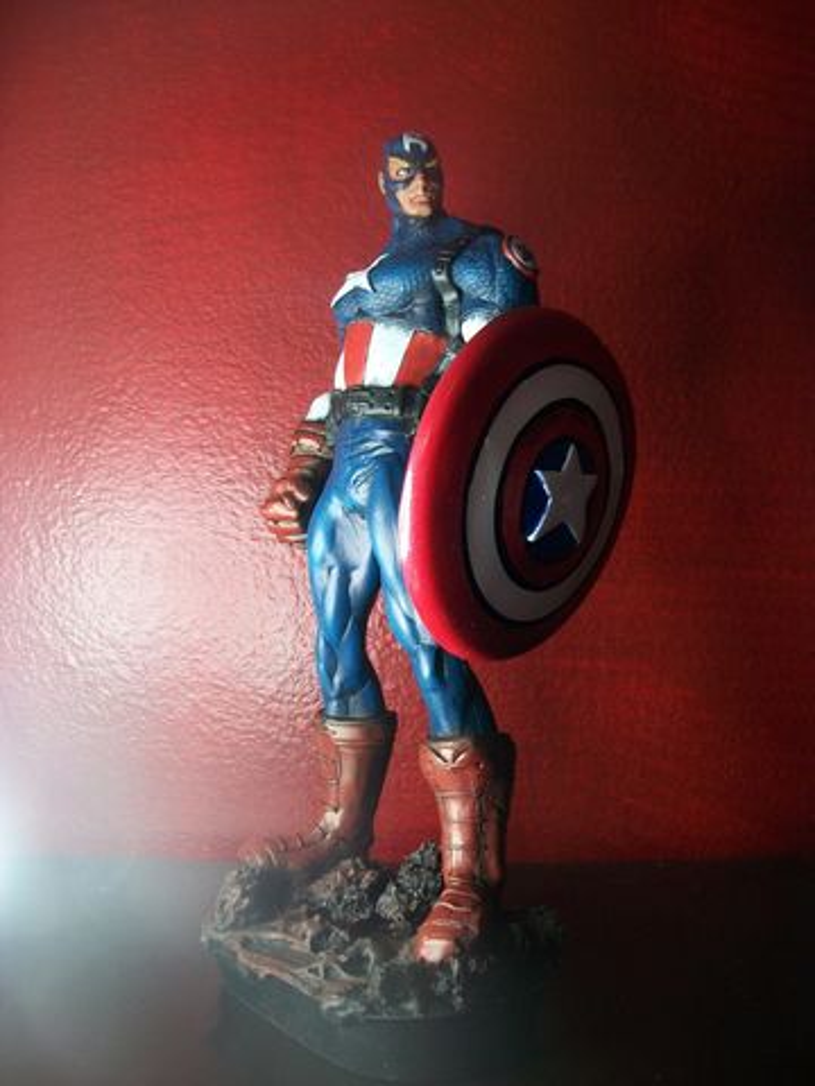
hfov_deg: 44.2
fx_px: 1005
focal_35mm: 32
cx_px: 408
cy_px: 543
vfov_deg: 56.8
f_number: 2.9
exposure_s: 1/30
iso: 127
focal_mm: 5.7
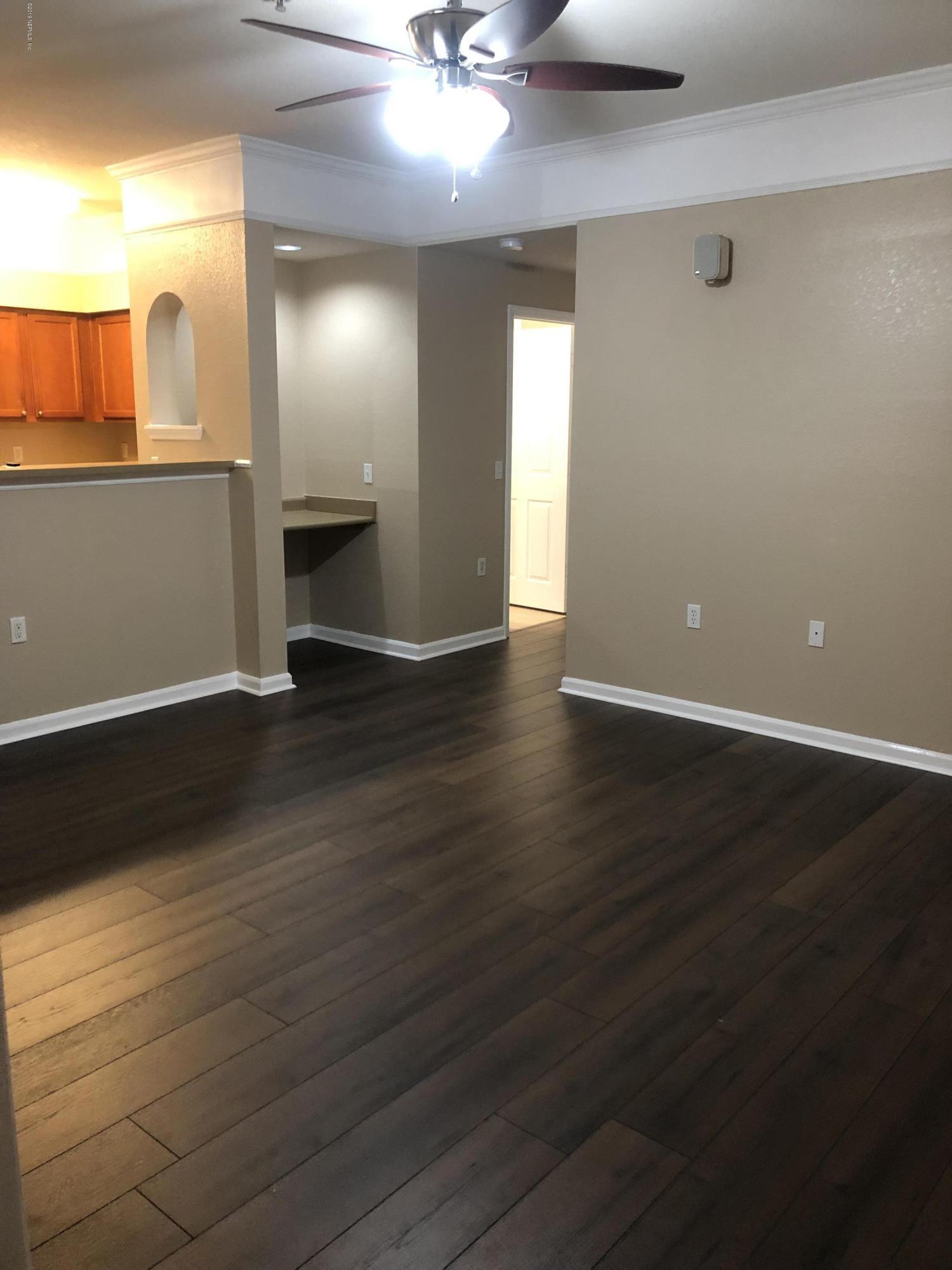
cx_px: 476
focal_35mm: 28
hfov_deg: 49.7
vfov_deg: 63.4
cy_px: 635
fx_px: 1027
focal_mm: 3.99
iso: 100
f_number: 1.8
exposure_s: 1/15
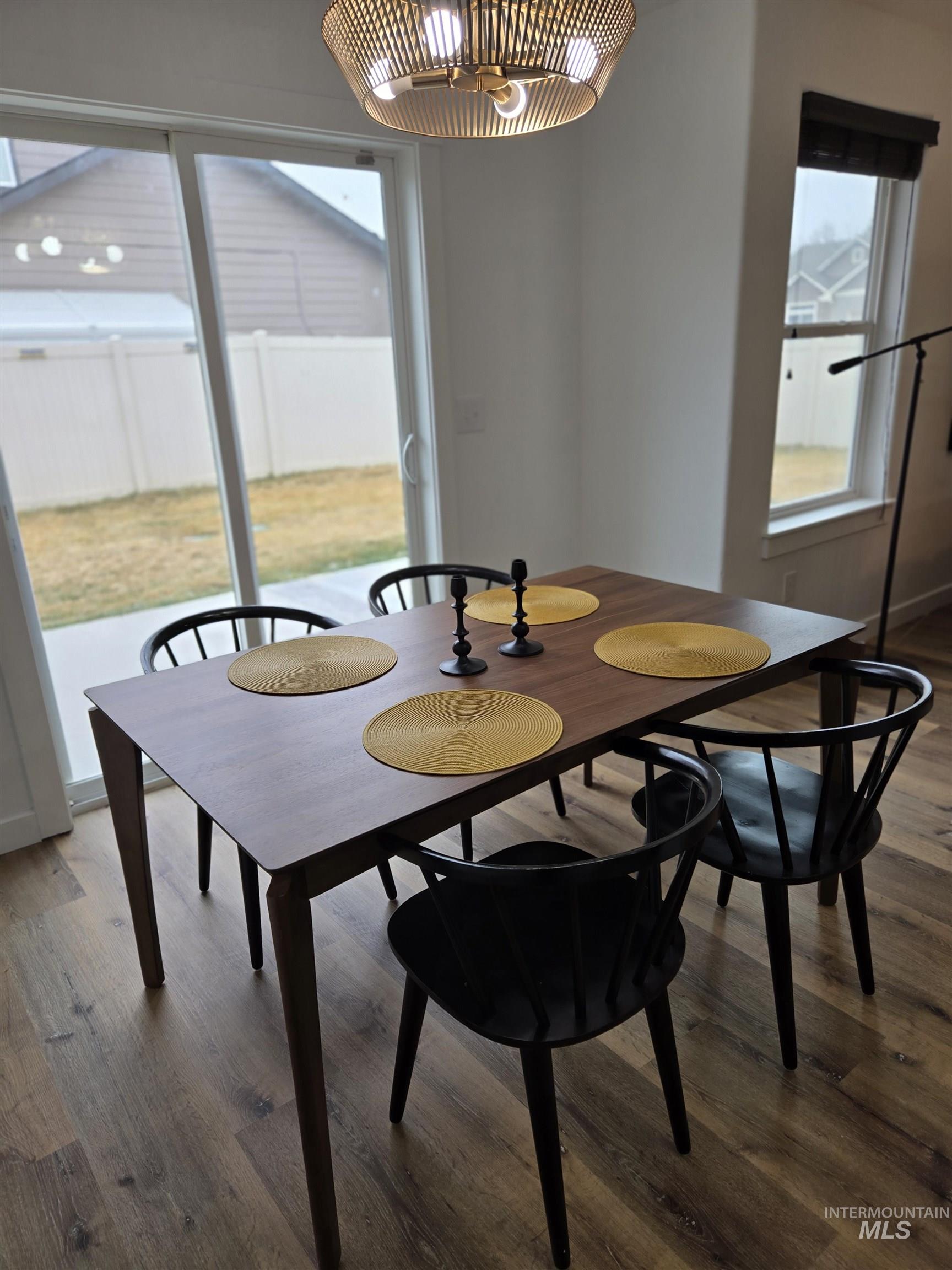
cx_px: 476
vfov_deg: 73.9
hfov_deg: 58.9
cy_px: 635
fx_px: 843
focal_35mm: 23
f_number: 1.8
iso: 32
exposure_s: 1/120
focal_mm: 5.4
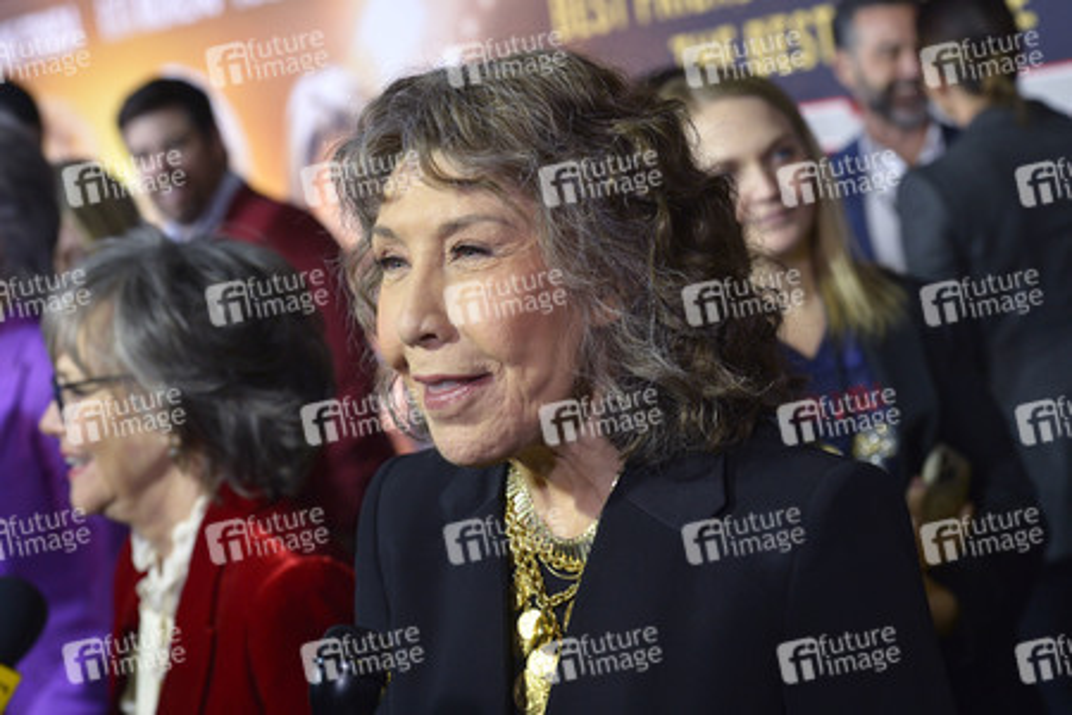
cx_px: 536
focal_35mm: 95
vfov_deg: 14.4
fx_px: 2829
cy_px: 358
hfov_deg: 21.5
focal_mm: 95
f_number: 6.3
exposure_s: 1/320
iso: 2000
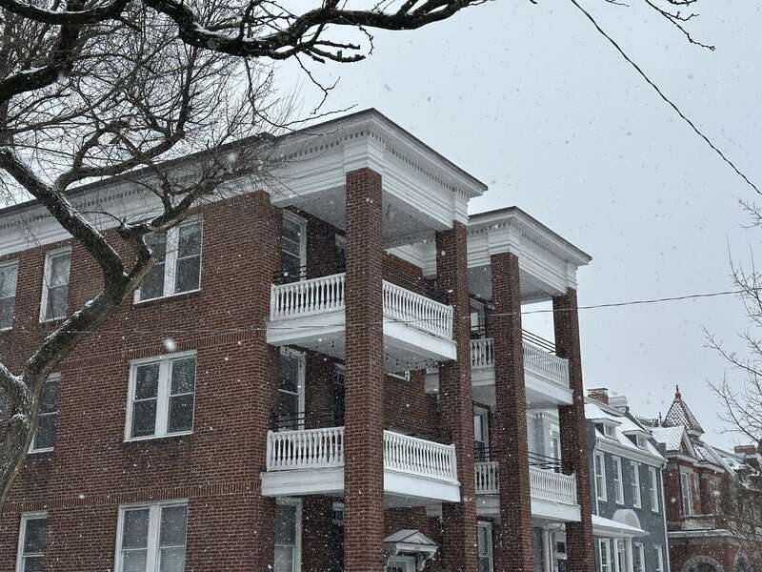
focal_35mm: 48
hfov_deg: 39.7
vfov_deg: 30.3
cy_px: 286
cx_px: 381
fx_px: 1057
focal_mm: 6.86
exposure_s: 1/1783
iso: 64
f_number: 1.78
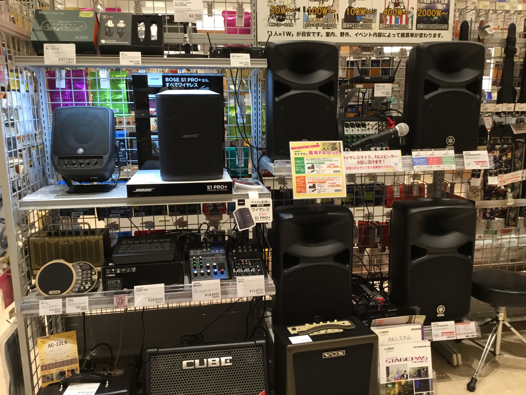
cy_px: 198
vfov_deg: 45.4
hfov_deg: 58.4
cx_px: 263
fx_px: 471
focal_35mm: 31
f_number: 2.4
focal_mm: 3.3
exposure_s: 1/30
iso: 64
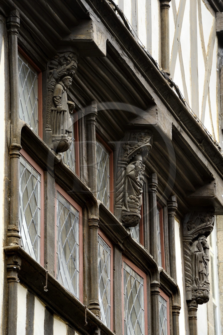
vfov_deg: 10.3
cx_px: 112
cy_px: 168
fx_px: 1859
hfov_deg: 6.9
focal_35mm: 200
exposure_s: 1/160
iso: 400
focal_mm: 200
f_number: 8
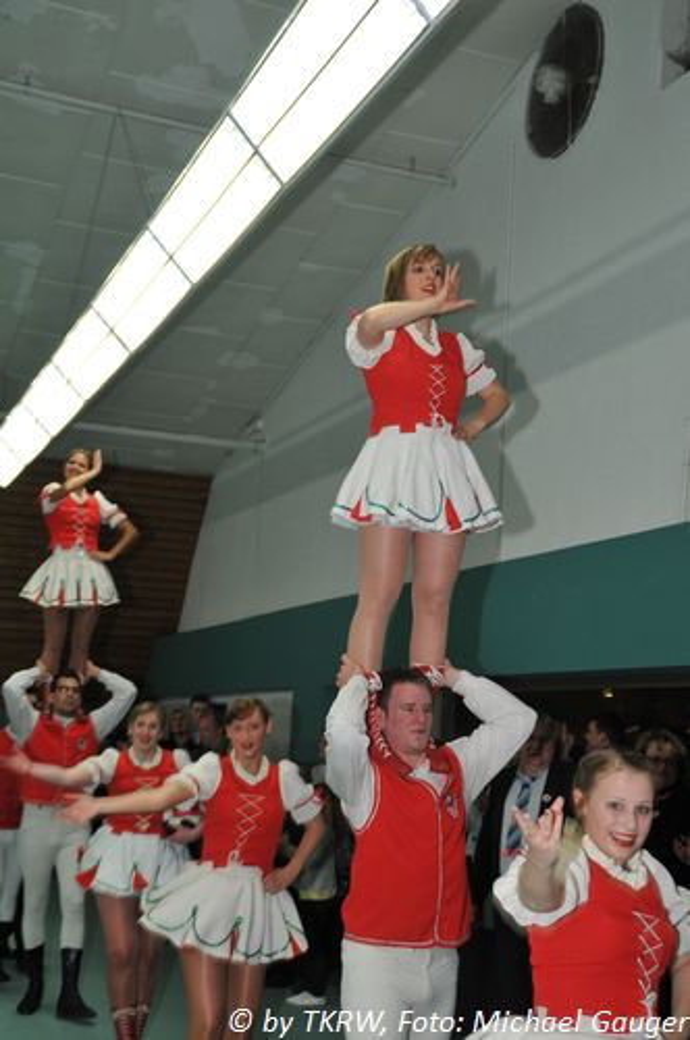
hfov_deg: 28.0
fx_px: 1384
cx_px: 345
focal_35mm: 48
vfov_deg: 41.2
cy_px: 520
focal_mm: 32
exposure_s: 1/60
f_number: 5.6
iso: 500
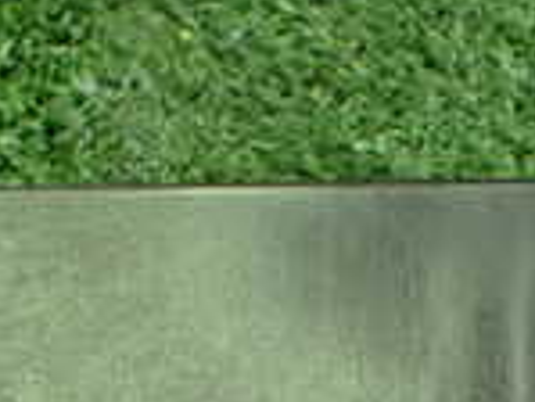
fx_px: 1872
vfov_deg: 11.6
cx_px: 467
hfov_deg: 16.1
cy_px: 646
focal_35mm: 121
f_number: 2.3
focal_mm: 5.4
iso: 800
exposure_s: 1/80
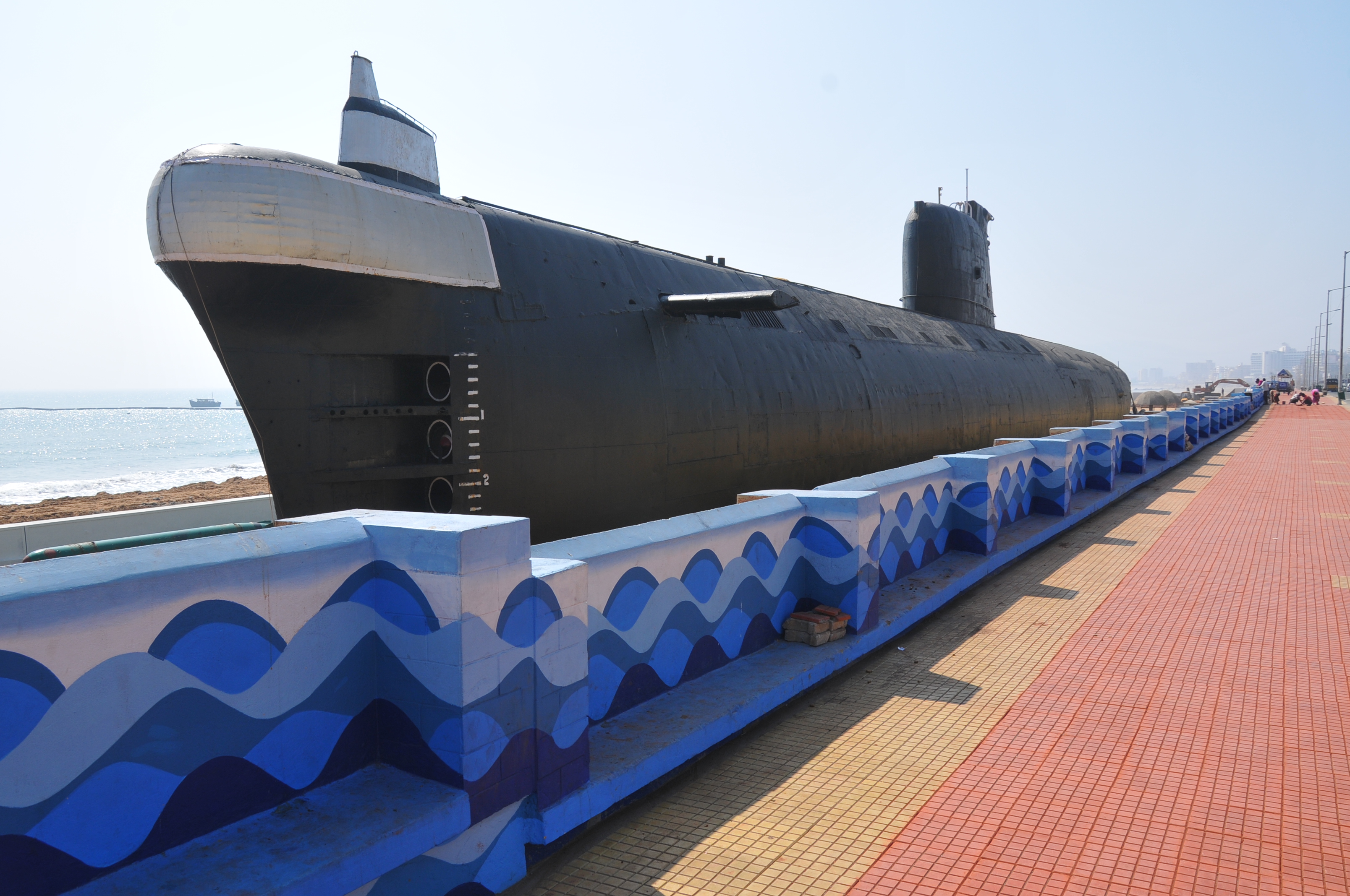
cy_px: 448
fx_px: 1180
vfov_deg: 41.6
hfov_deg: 59.6
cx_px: 675
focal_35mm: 32
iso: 200
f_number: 10
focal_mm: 21
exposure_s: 1/400
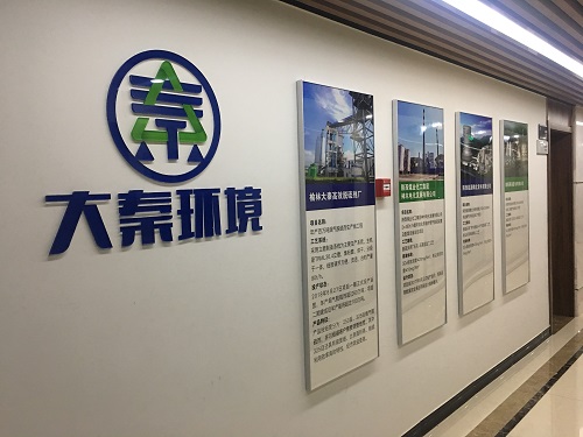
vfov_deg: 48.2
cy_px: 218
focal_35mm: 29
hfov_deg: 61.7
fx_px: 488
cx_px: 292
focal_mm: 4.15
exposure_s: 1/17
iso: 100
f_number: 2.2
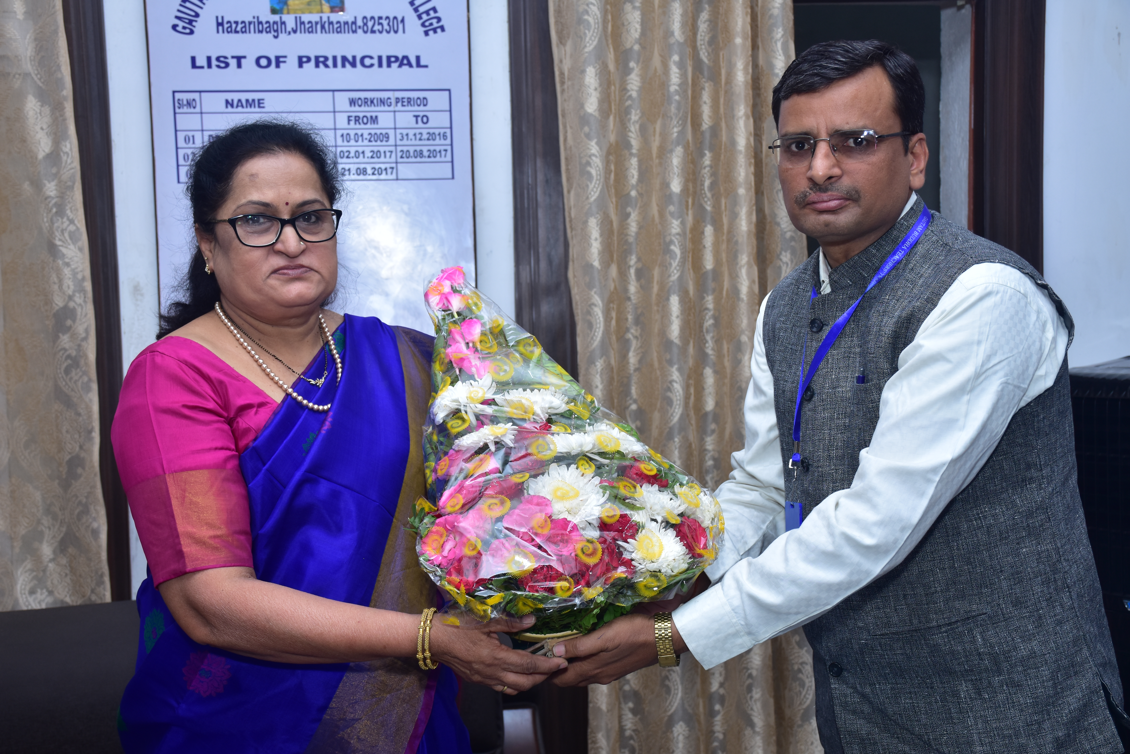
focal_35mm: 51
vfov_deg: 26.5
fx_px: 1601
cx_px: 565
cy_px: 377
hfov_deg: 38.9
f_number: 5
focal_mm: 34
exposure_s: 1/125
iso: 200
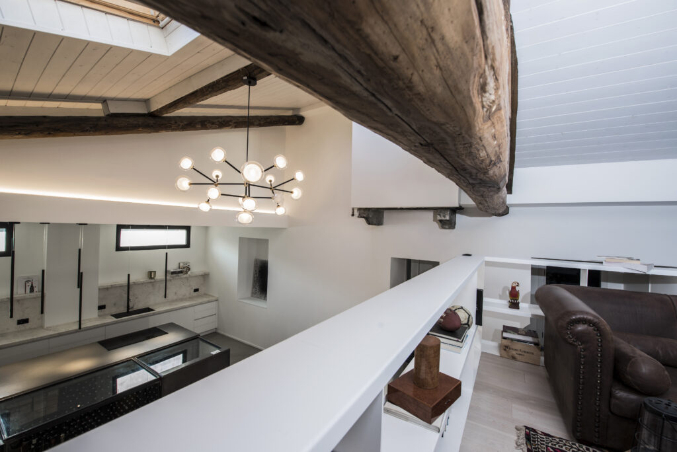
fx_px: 263
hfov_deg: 104.2
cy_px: 226
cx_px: 338
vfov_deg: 81.3
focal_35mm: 14
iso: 400
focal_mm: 14
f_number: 8
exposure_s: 1/25
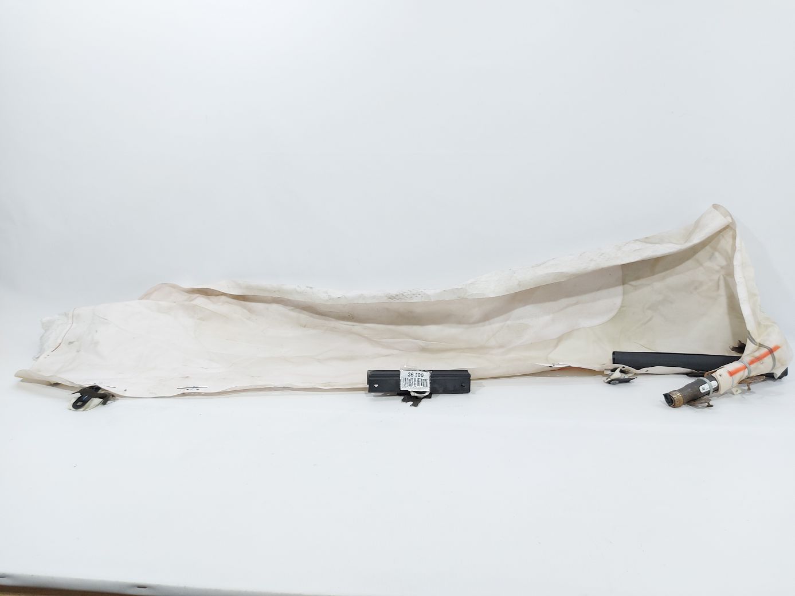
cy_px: 298
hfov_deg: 71.6
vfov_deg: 56.8
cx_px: 398
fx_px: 551
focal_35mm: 24
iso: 50
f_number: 1.8
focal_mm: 5.23
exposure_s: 1/50
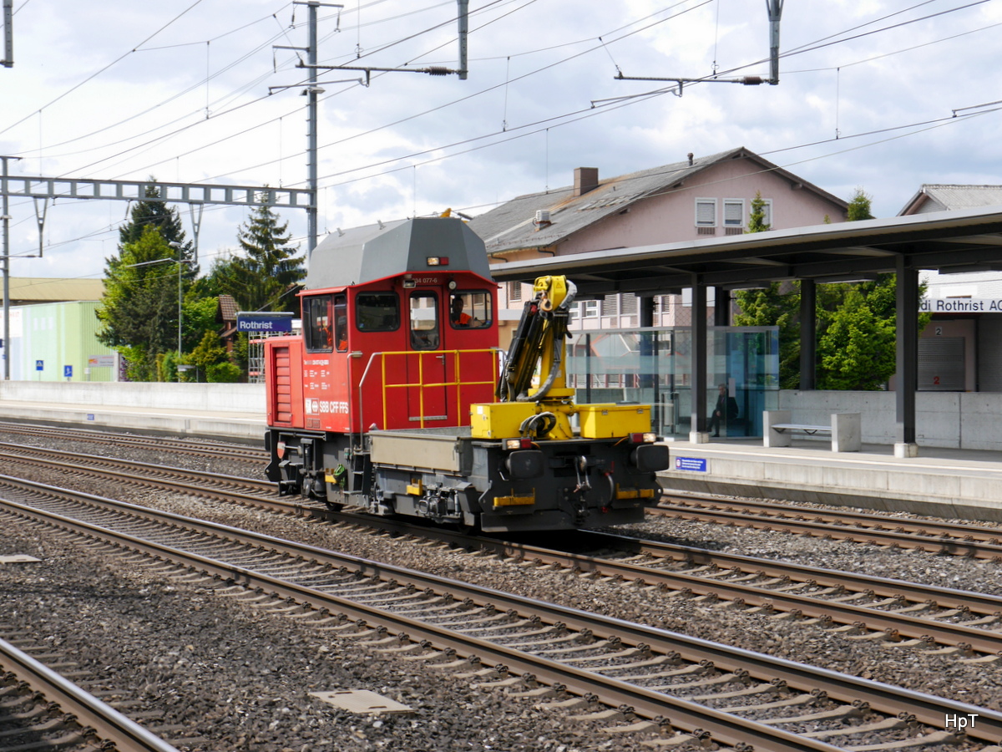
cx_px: 501
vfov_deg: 17.6
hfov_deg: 23.3
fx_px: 2431
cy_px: 376
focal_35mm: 84
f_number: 8
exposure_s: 1/320
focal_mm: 42
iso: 160
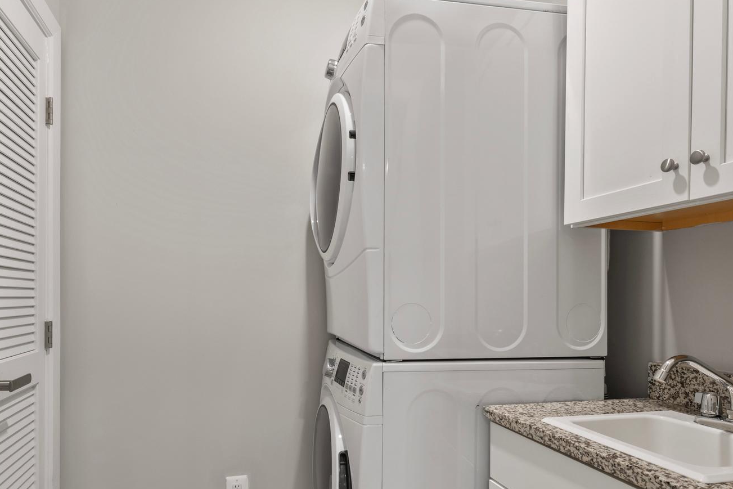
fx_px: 448
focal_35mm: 22
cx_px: 327
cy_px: 290
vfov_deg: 56.9
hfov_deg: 78.3
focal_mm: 14
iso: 320
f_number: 11
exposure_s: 1/4
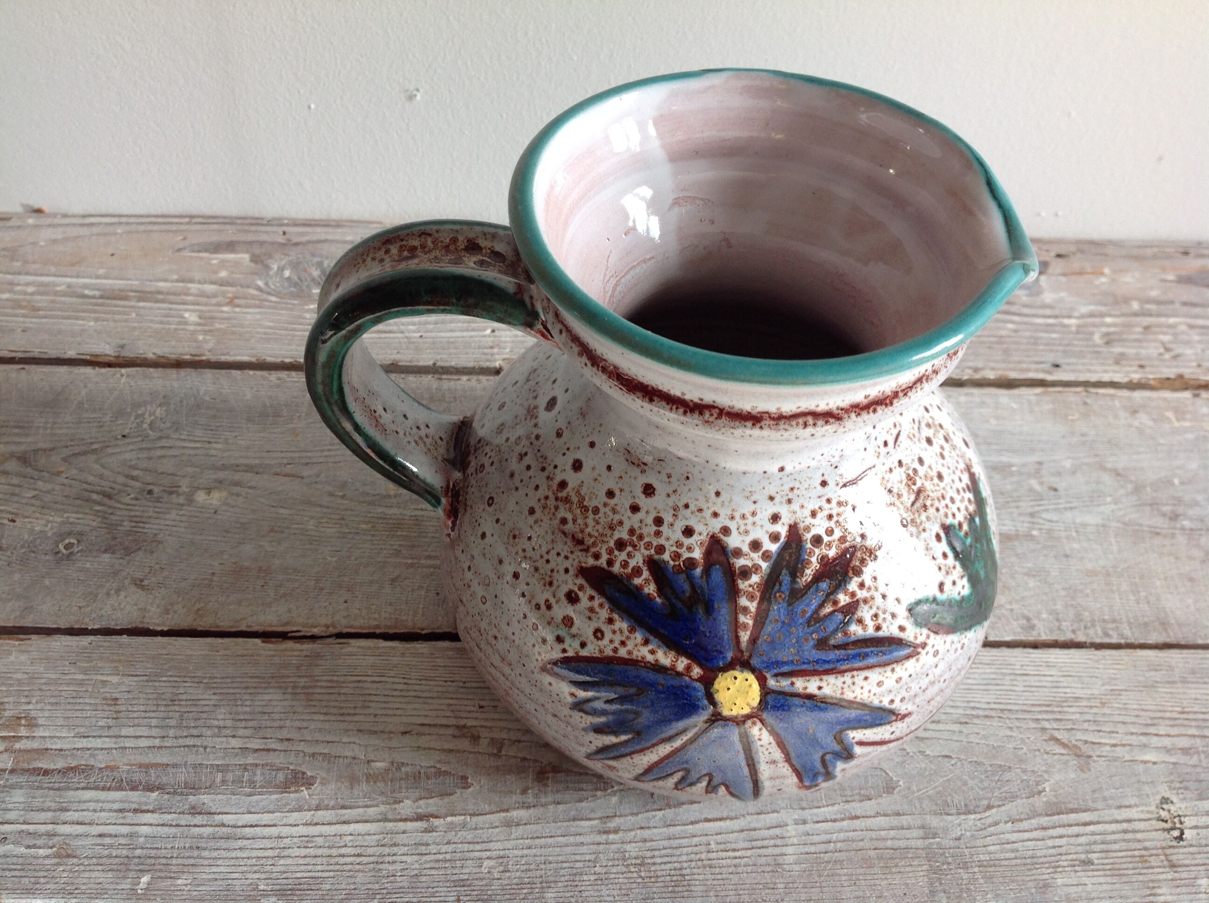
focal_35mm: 35
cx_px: 604
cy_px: 452
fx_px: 1221
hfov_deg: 52.7
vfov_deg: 40.6
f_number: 2.4
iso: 64
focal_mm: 4.28
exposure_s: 1/60
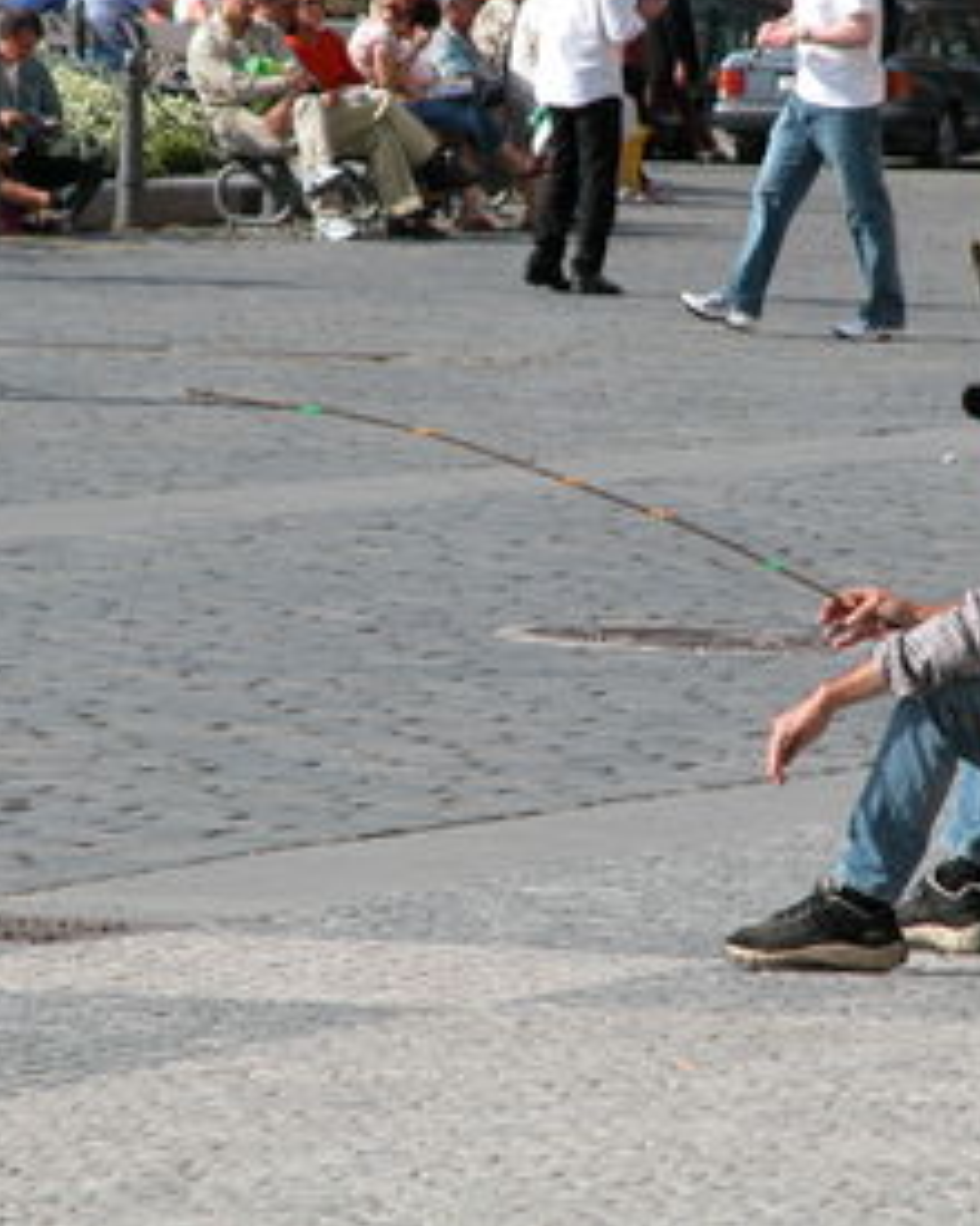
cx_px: 570
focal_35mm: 397
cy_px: 562
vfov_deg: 4.9
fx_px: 14393
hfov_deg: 3.9
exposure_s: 1/314
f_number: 5.3
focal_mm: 71.2
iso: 100
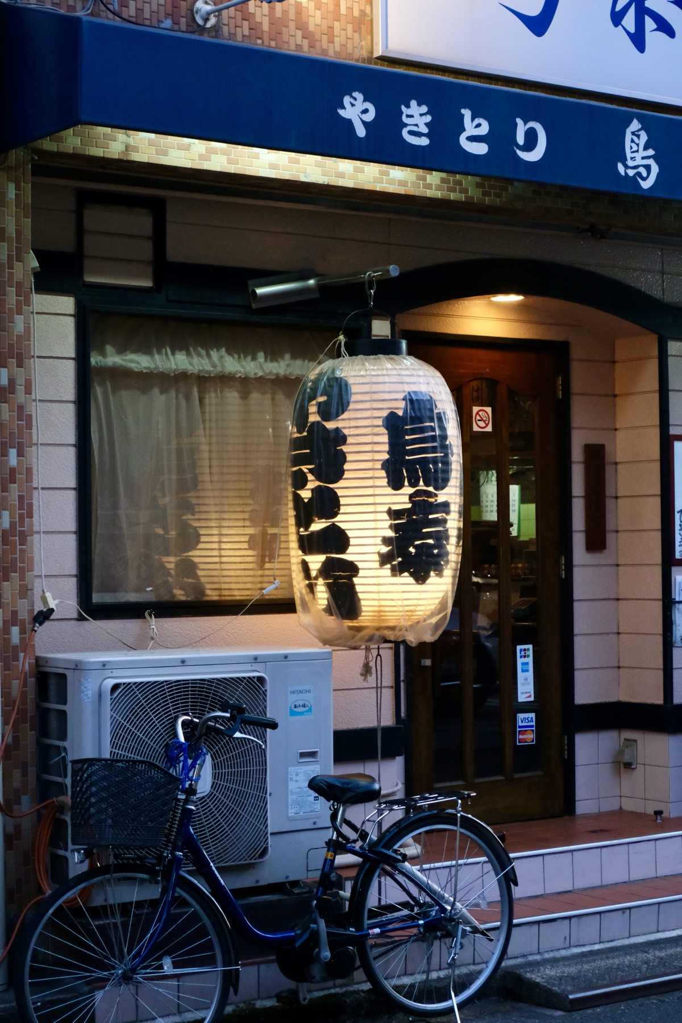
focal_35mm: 68
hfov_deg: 20.0
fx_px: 1932
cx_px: 341
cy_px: 512
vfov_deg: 29.7
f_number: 5.6
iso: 4000
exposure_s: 1/140
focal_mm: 45
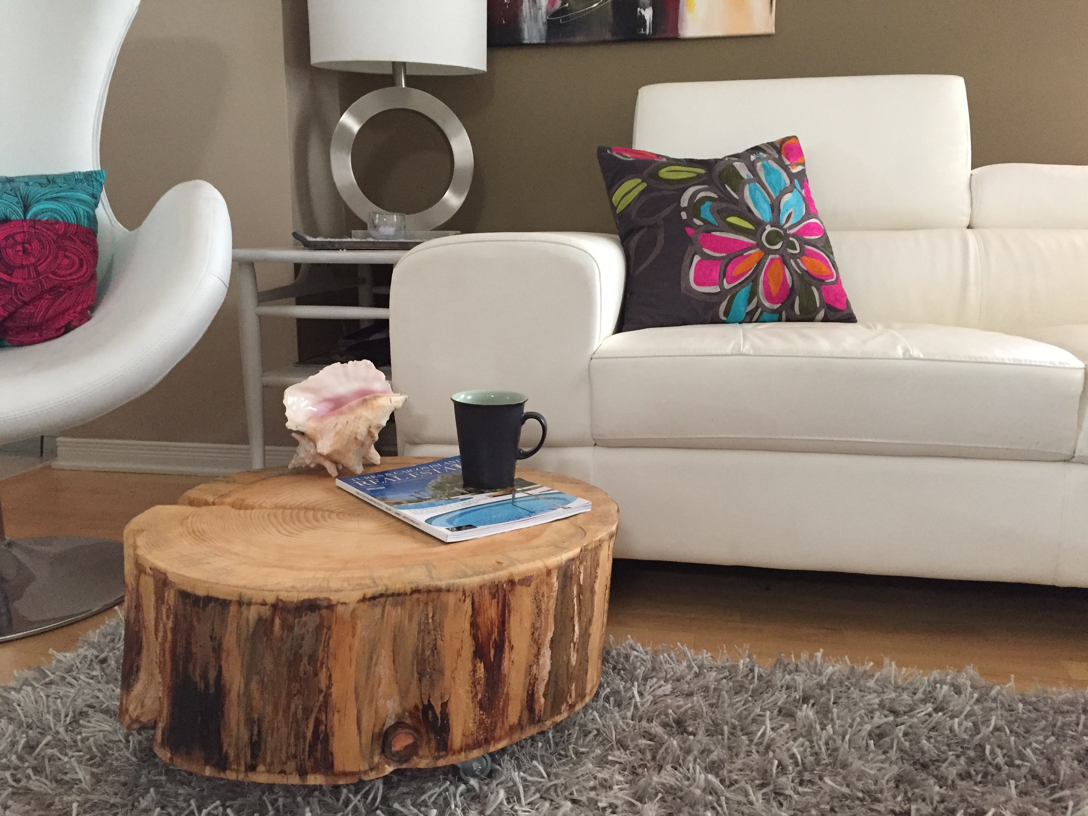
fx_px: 911
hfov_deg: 61.7
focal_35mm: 29
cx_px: 544
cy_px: 408
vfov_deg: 48.2
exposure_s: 1/15
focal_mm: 4.15
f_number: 2.2
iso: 250
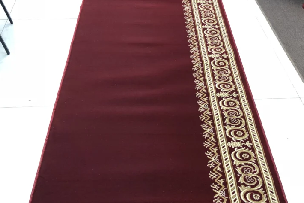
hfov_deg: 46.4
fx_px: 355
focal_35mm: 42
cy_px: 102
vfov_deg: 31.9
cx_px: 160
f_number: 1.8
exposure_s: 1/17
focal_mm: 4
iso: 64
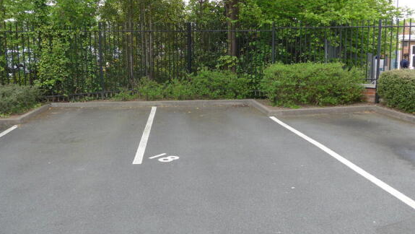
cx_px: 205
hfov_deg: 61.0
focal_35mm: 32
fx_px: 352
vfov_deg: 36.4
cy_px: 80
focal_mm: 6
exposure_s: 1/250
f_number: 2.8
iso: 80
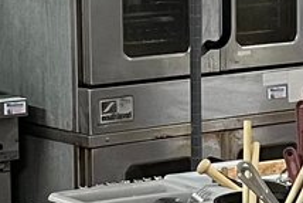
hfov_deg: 10.7
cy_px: 106
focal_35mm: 191
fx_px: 1609
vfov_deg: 7.2
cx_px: 220
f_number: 1.6
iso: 200
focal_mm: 5.1
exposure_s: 1/60
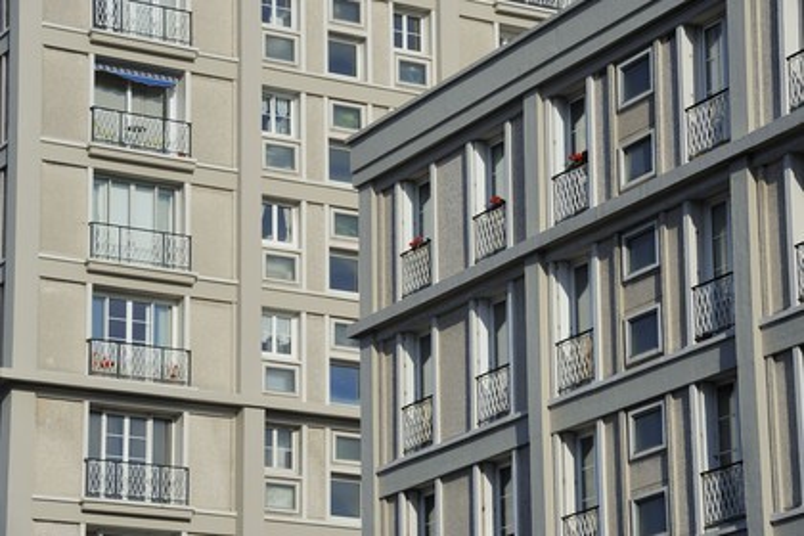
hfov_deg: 15.2
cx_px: 402
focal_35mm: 135
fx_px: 3015
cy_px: 268
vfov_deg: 10.2
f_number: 10
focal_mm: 135
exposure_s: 1/250
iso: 200
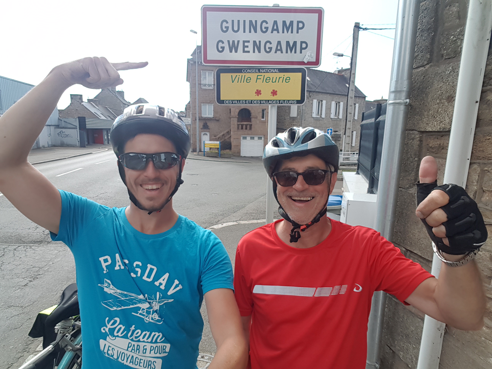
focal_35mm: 21
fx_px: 298
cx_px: 246
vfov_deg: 63.4
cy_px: 184
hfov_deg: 79.0
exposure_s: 1/846
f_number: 1.7
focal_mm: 2.1
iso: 50
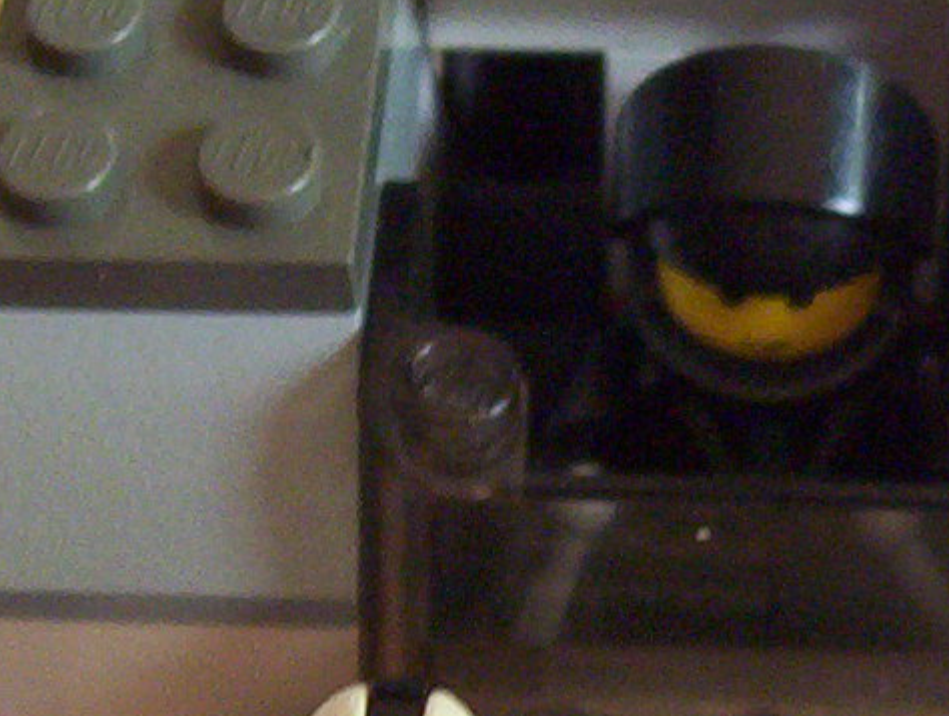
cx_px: 687
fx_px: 4068
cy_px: 586
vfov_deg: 10.0
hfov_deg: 13.3
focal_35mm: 148
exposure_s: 1/44.5
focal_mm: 5.77
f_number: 2.73
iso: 200
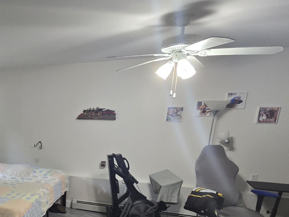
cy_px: 180
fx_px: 234
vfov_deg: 46.5
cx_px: 20
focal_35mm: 28
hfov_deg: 53.9
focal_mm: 2.2
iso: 320
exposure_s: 1/60
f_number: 2.2
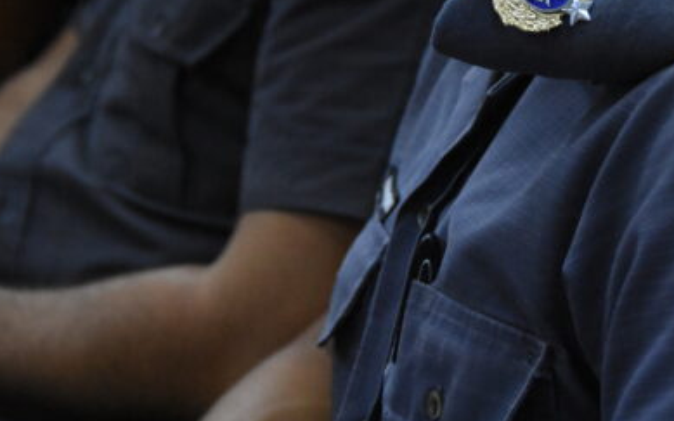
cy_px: 23
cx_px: 381
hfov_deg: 8.1
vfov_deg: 5.0
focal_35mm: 260
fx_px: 4774
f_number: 5.3
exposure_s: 1/160
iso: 6400
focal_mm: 95
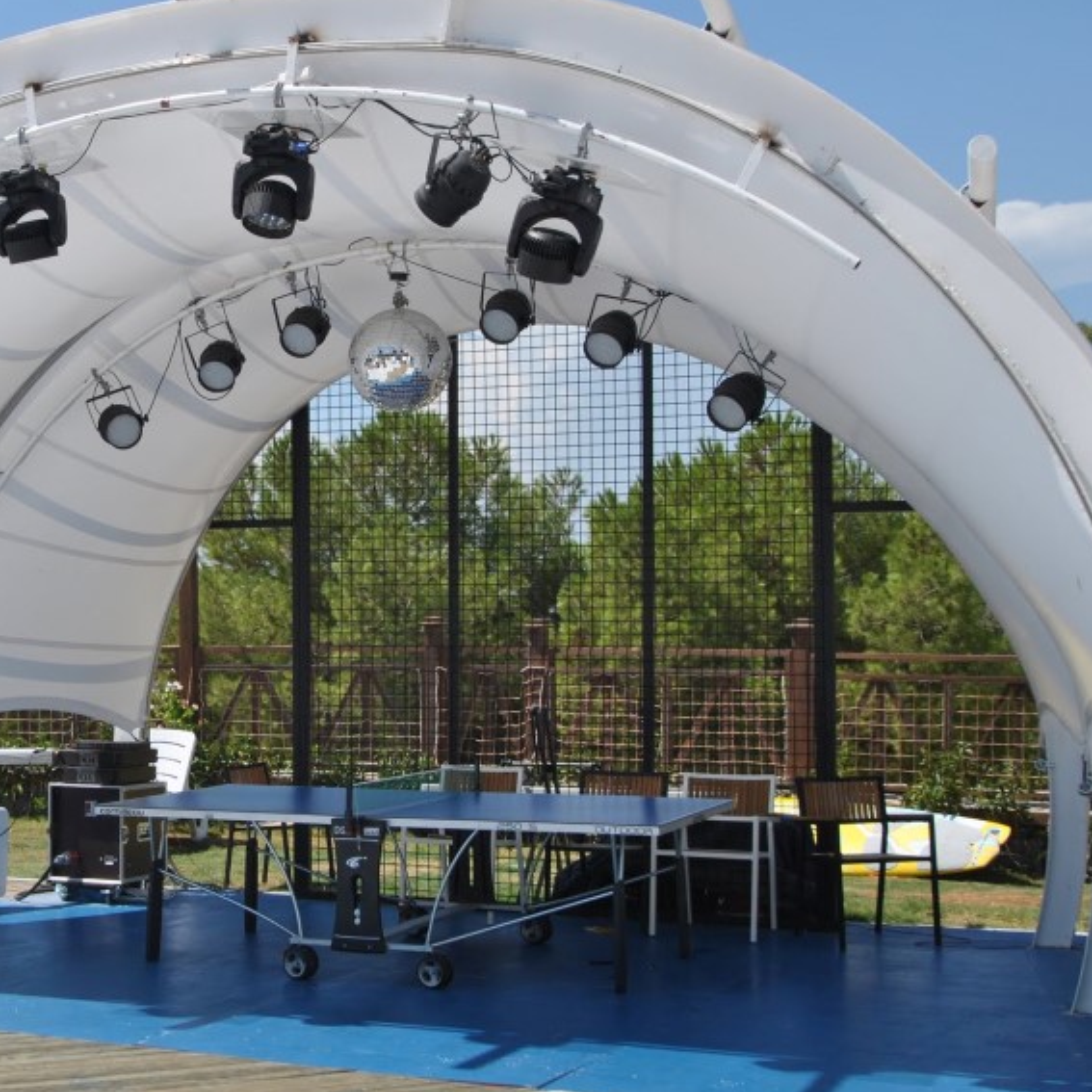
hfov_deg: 27.1
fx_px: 2213
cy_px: 543
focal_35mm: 62
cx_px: 203
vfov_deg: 27.7
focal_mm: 24
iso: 100
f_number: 8
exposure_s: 1/250
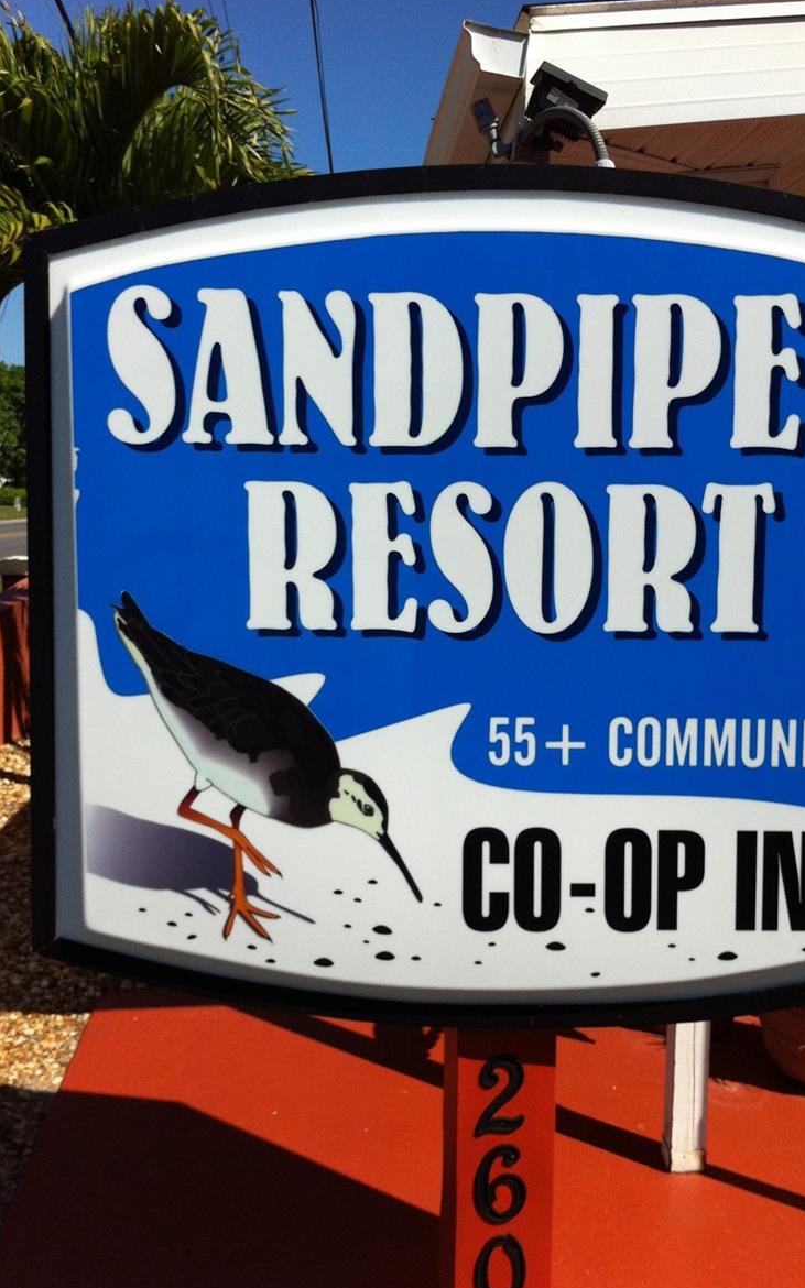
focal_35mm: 38
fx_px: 1334
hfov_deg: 33.5
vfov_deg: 51.5
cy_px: 635
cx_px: 475
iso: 80
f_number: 2.8
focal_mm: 3.85
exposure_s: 1/2514
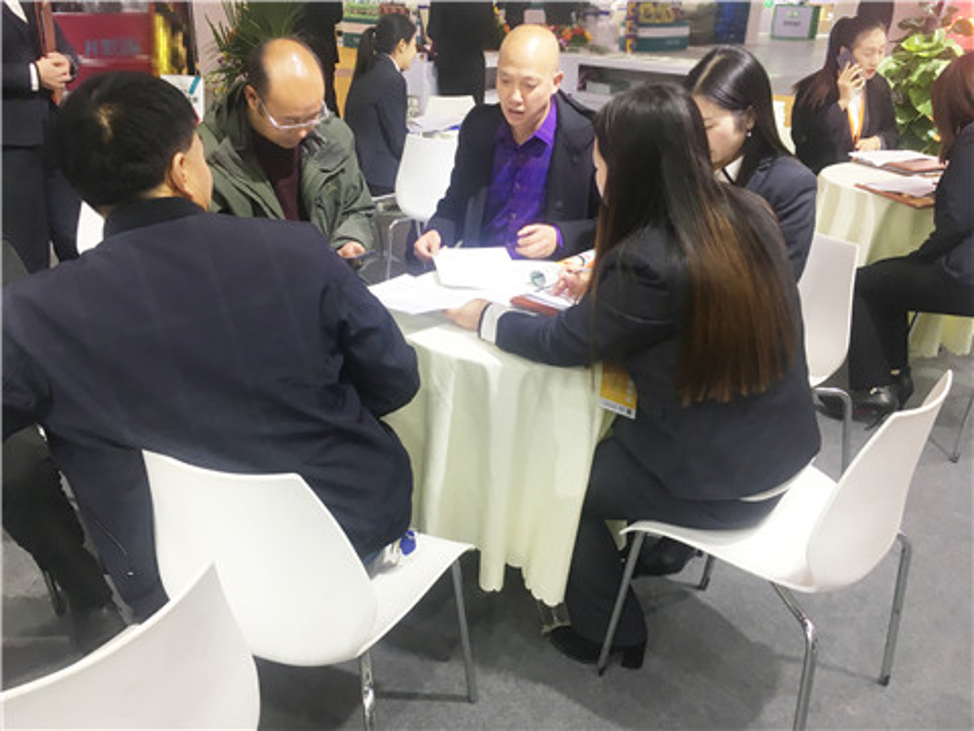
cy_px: 366
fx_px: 816
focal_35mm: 29
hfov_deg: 61.7
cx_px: 487
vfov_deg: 48.2
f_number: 2.2
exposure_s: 1/33
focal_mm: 4.15
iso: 64
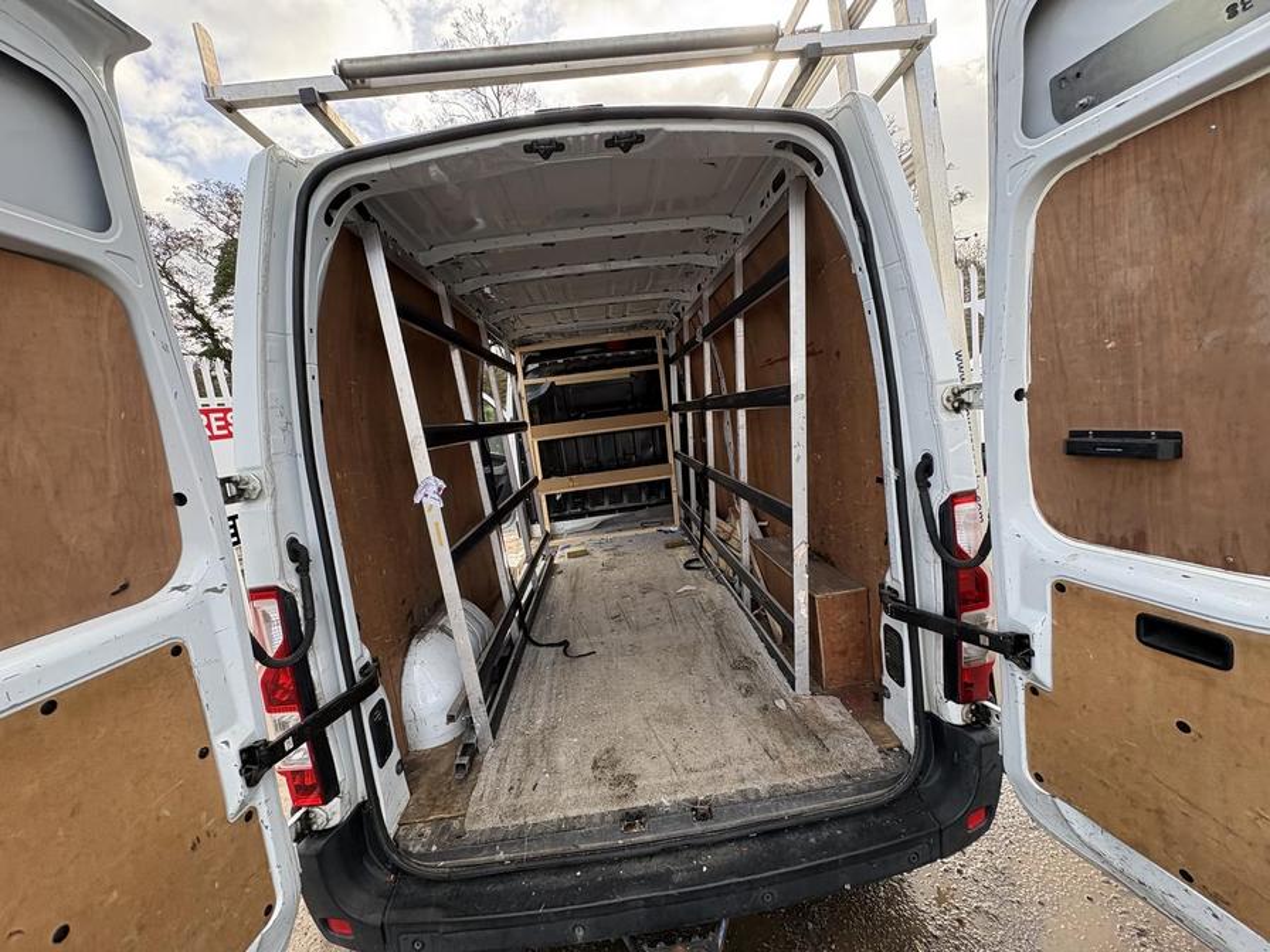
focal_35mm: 14
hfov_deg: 102.1
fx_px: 514
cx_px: 635
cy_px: 476
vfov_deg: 85.7
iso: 64
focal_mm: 2.22
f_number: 2.2
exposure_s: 1/234
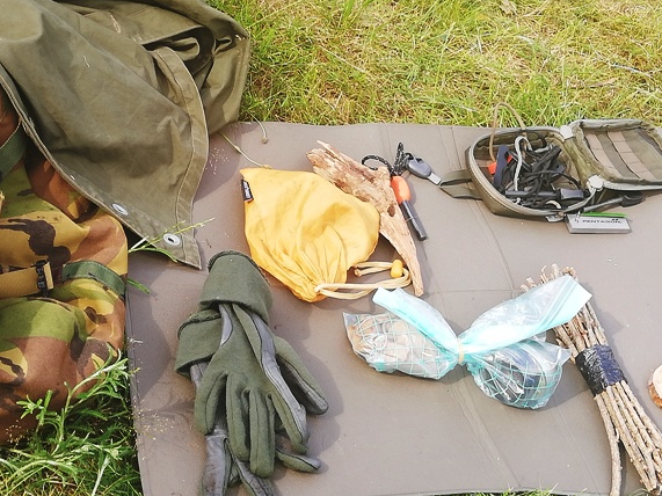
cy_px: 220
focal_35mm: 74
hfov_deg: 26.3
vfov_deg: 19.9
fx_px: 1415
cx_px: 306
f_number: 2.2
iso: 50
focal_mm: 3.81
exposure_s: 1/160
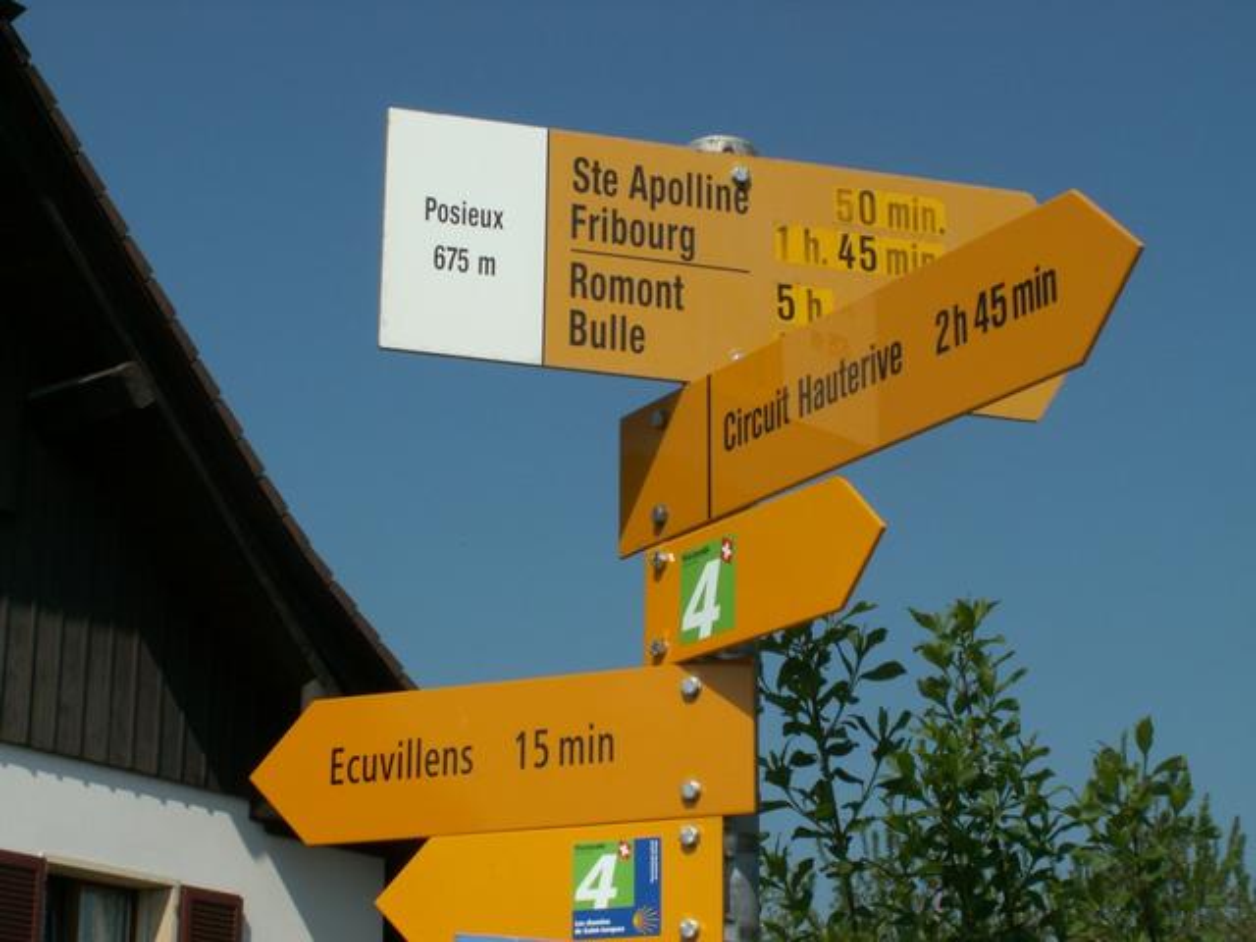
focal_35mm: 69
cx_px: 628
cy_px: 471
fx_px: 2504
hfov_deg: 28.2
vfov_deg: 21.3
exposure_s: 1/250
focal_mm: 11.49
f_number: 8
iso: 50
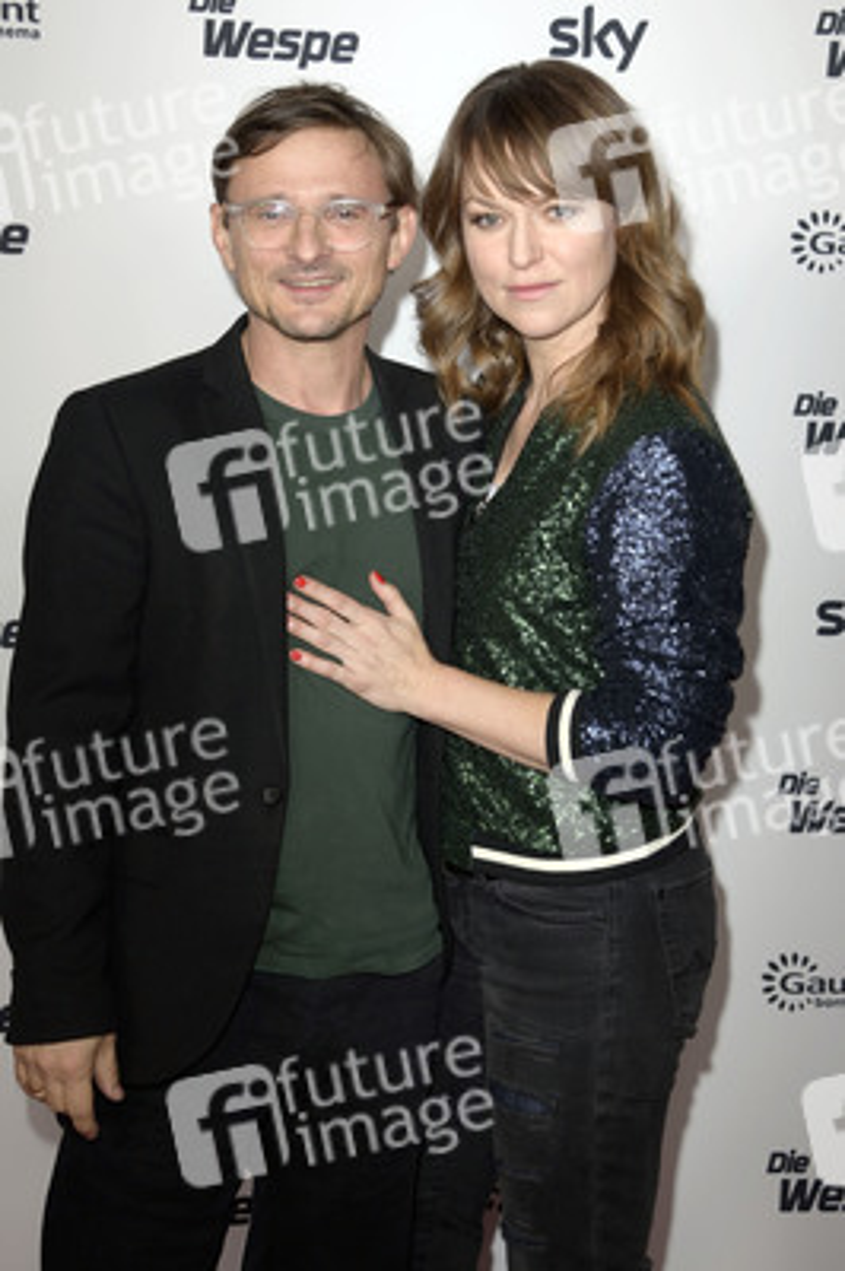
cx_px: 422
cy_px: 636
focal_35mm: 62
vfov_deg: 32.4
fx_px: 2187
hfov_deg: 21.9
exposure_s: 1/250
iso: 400
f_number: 5.6
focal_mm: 62
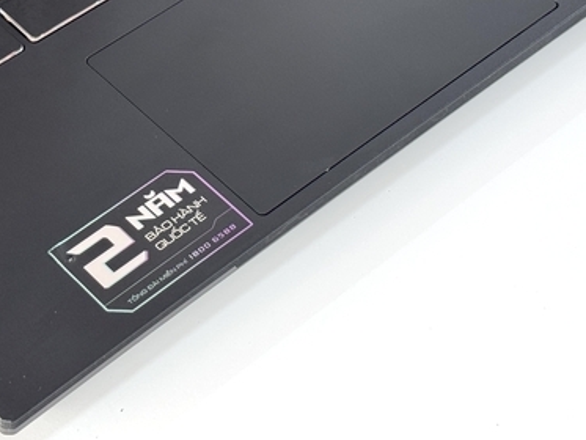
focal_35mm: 103
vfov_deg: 14.2
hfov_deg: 18.9
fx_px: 1744
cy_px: 0
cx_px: 137
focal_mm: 6.76
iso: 100
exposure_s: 1/88
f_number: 1.78
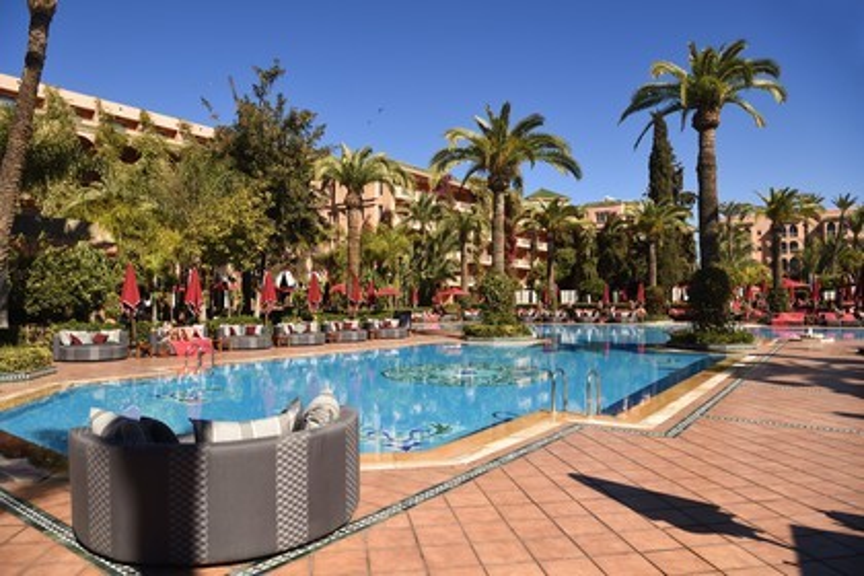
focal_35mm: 24
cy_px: 288
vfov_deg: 53.1
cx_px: 432
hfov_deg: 73.7
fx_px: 576
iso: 200
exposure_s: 1/640
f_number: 7.1
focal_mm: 24
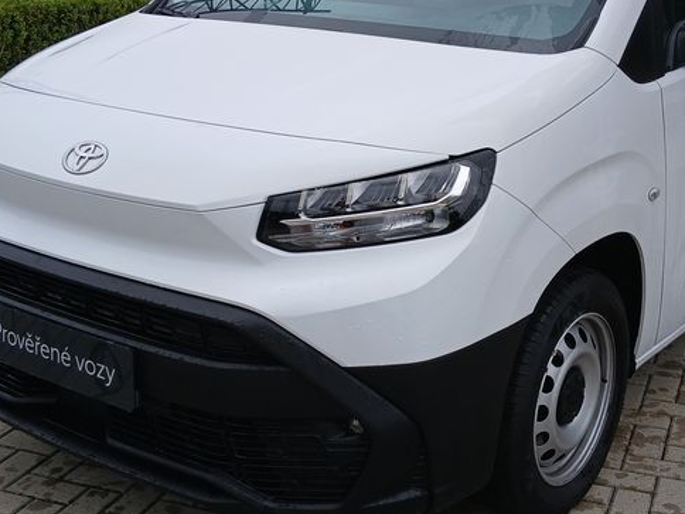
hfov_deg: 34.9
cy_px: 184
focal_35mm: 55
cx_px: 393
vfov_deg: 26.5
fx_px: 1088
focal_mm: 3.98
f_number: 1.8
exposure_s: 1/100
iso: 32
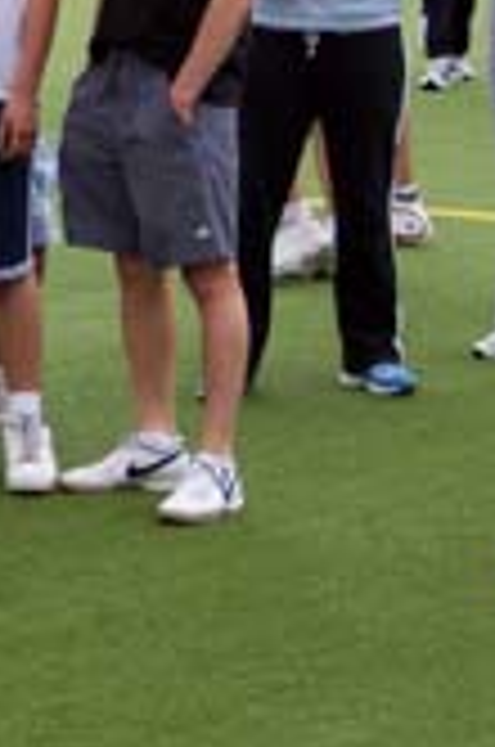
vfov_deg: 11.5
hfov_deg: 7.7
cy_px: 4
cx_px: 36
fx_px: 3686
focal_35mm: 178
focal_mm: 13.3
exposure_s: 1/500
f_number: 3.4
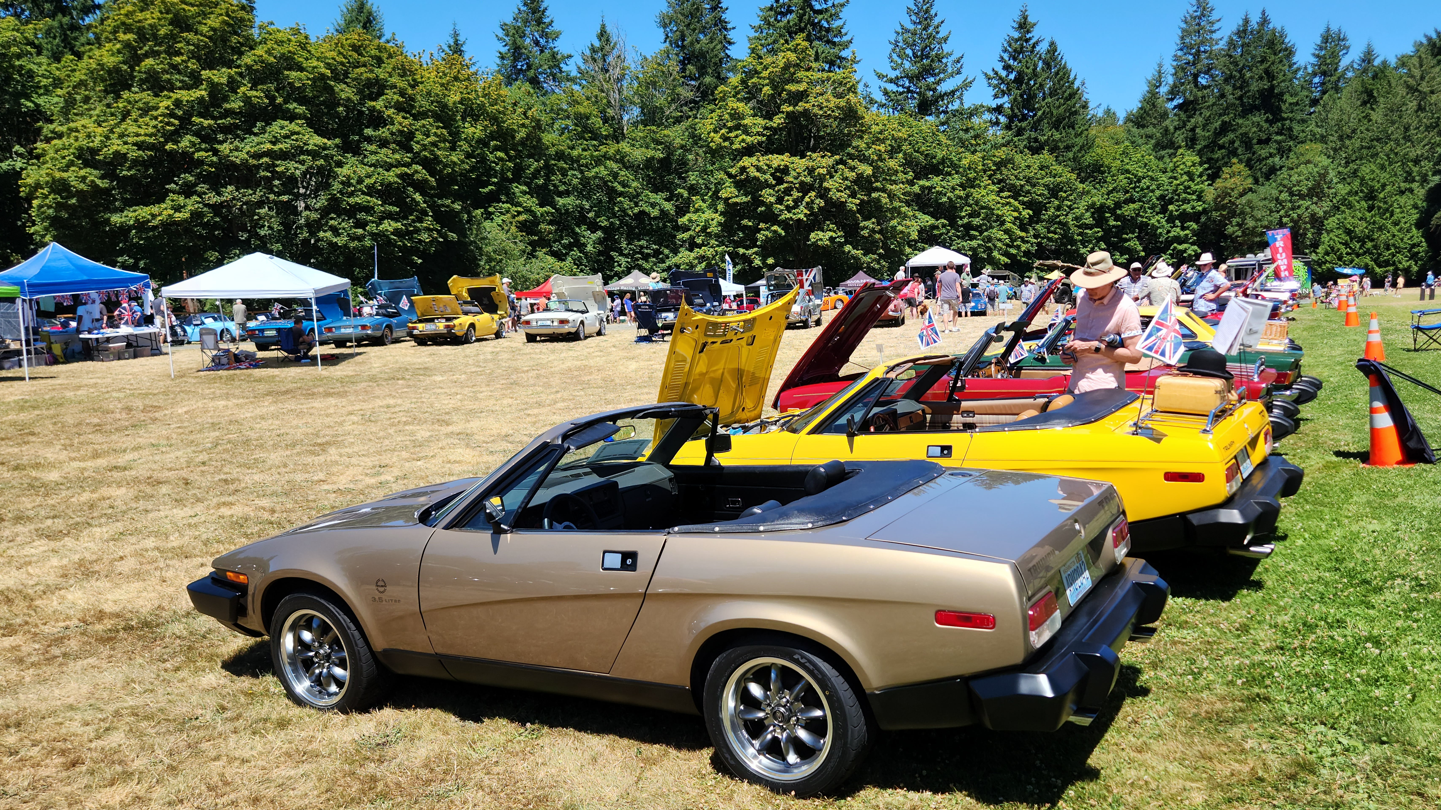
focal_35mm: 30
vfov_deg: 38.8
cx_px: 777
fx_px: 1146
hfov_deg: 64.2
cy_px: 474
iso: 20
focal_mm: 5.4
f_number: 1.8
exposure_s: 1/1064
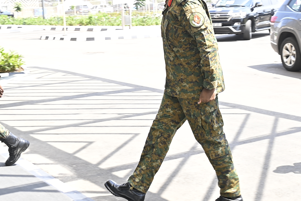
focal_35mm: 66
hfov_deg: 30.4
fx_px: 552
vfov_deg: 20.4
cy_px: 49
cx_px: 183
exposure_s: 1/100
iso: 100
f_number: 4.5
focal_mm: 24
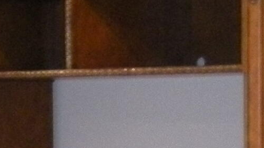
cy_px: 271
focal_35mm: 228
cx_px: 15
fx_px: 1596
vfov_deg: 5.2
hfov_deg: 9.4
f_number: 3.5
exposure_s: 1/30
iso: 400
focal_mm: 6.3
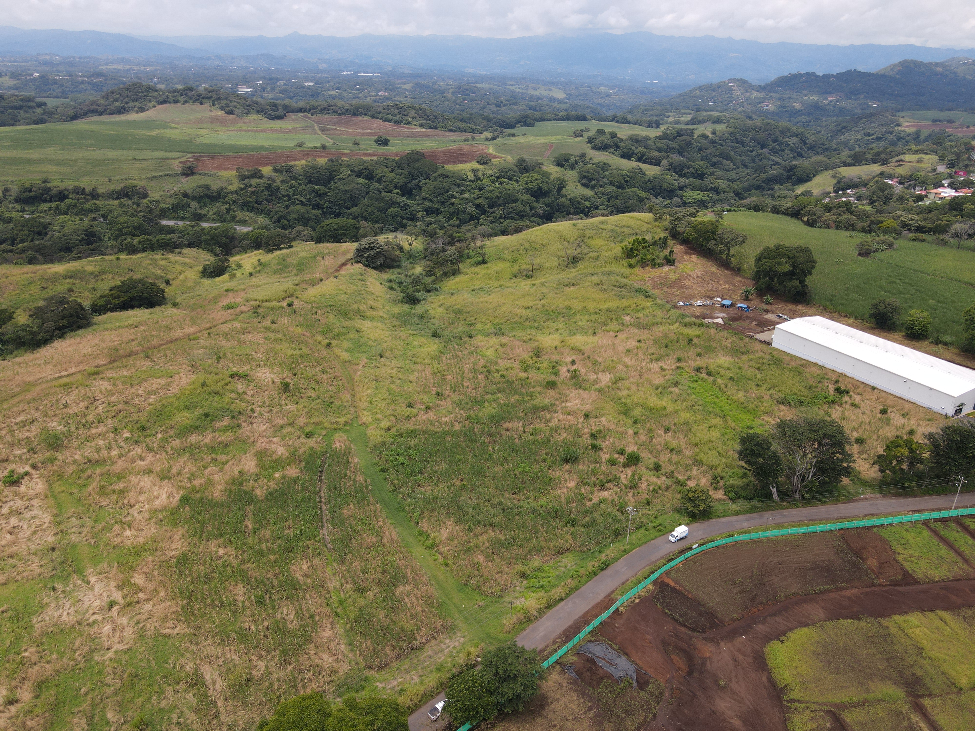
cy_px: 366
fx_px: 676
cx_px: 488
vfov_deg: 56.8
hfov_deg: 71.6
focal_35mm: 24
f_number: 2.8
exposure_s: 1/640
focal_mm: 4.5
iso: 100
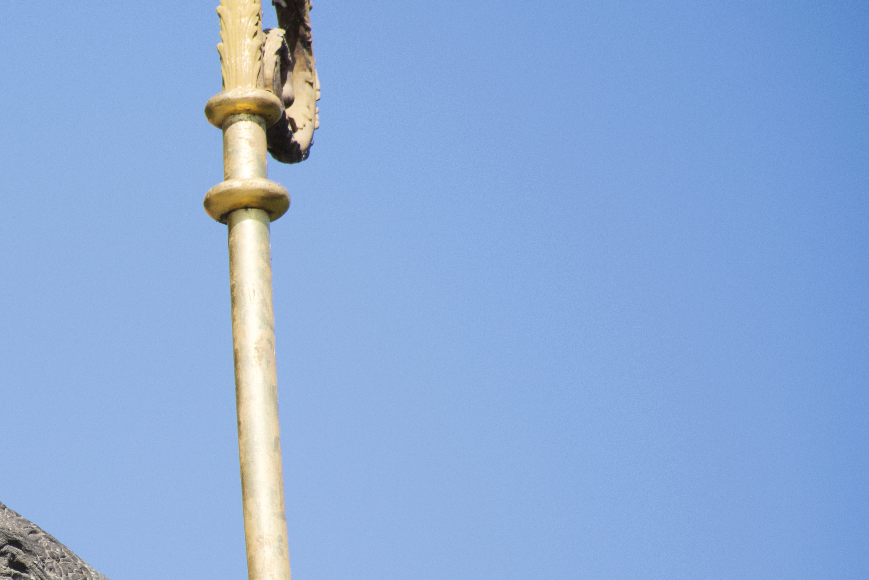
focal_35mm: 449
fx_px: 10838
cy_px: 357
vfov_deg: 3.1
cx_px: -16
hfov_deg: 4.6
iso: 200
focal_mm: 140
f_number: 7.1
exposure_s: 1/640
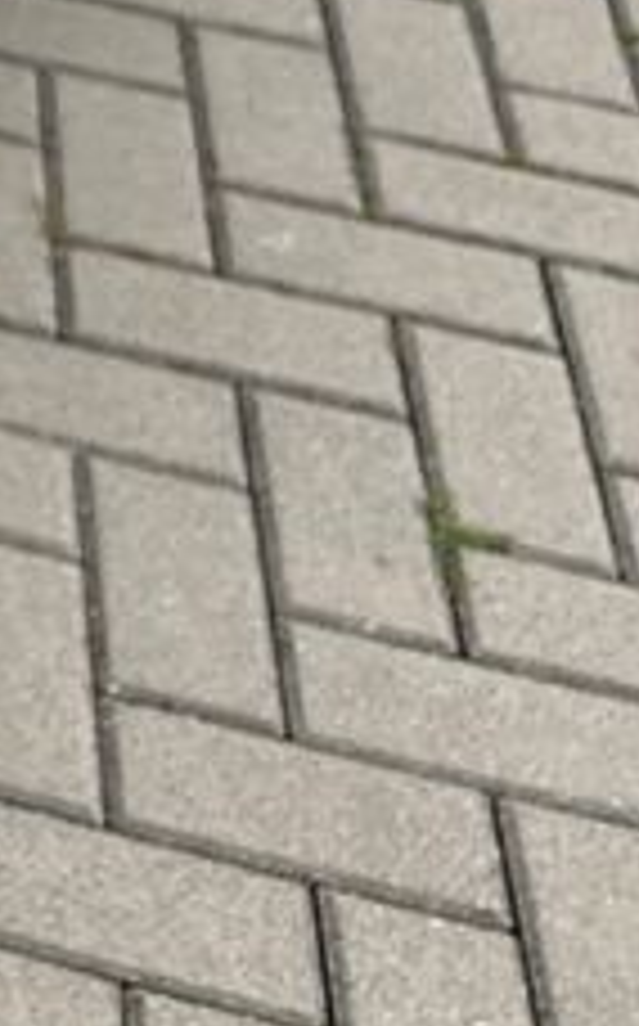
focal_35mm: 124
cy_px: -356
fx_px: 3464
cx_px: -1444
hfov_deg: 8.4
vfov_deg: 15.9
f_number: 1.6
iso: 50
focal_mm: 5.1
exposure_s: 1/878
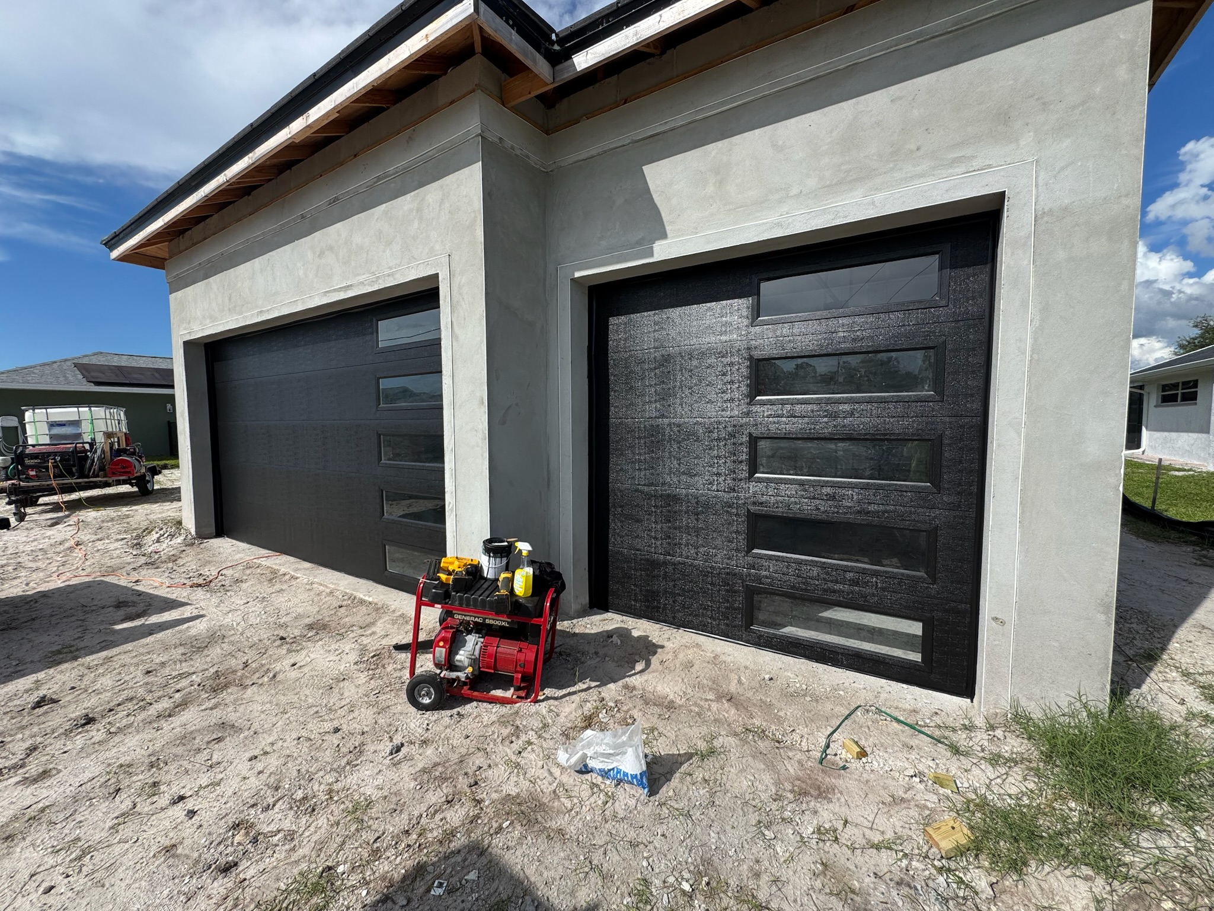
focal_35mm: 14
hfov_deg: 102.1
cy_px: 456
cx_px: 607
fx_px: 491
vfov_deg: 85.7
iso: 40
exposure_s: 1/1536
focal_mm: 2.22
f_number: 2.2
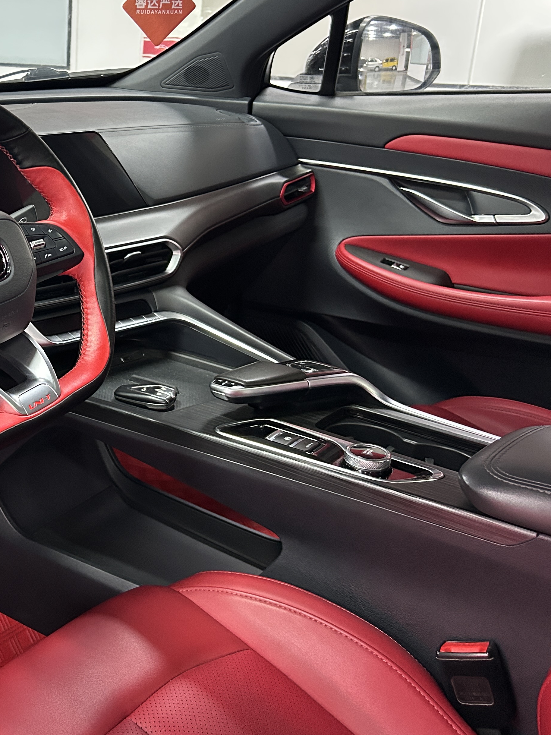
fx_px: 913
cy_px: 321
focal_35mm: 43
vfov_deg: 43.8
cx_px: -21
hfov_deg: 30.8
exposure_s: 1/60
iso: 400
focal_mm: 5.7
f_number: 1.5
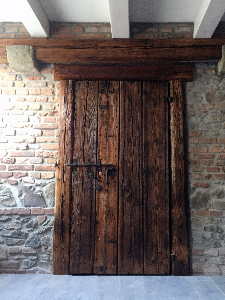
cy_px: 148
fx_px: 303
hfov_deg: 40.6
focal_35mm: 35
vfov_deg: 52.6
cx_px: 126
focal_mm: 4.15
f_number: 2.2
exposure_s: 1/17
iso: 320
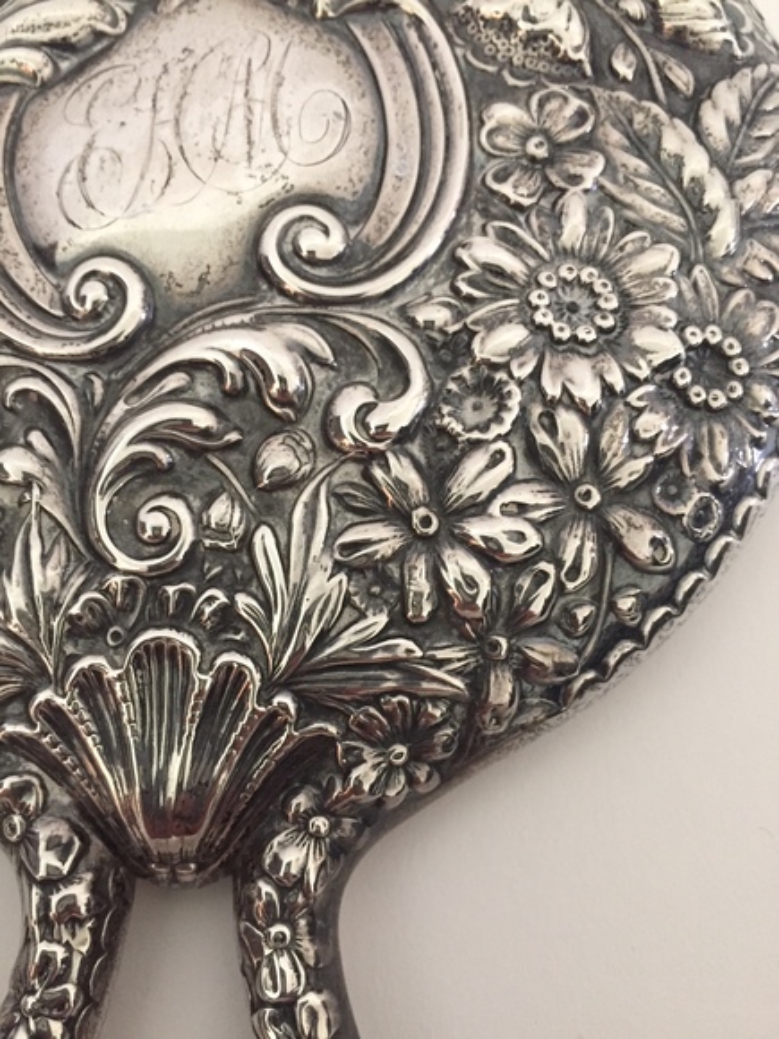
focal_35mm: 29
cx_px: 390
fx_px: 870
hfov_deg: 48.2
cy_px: 520
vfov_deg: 61.7
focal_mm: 4.15
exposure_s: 1/15
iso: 250
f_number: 2.2
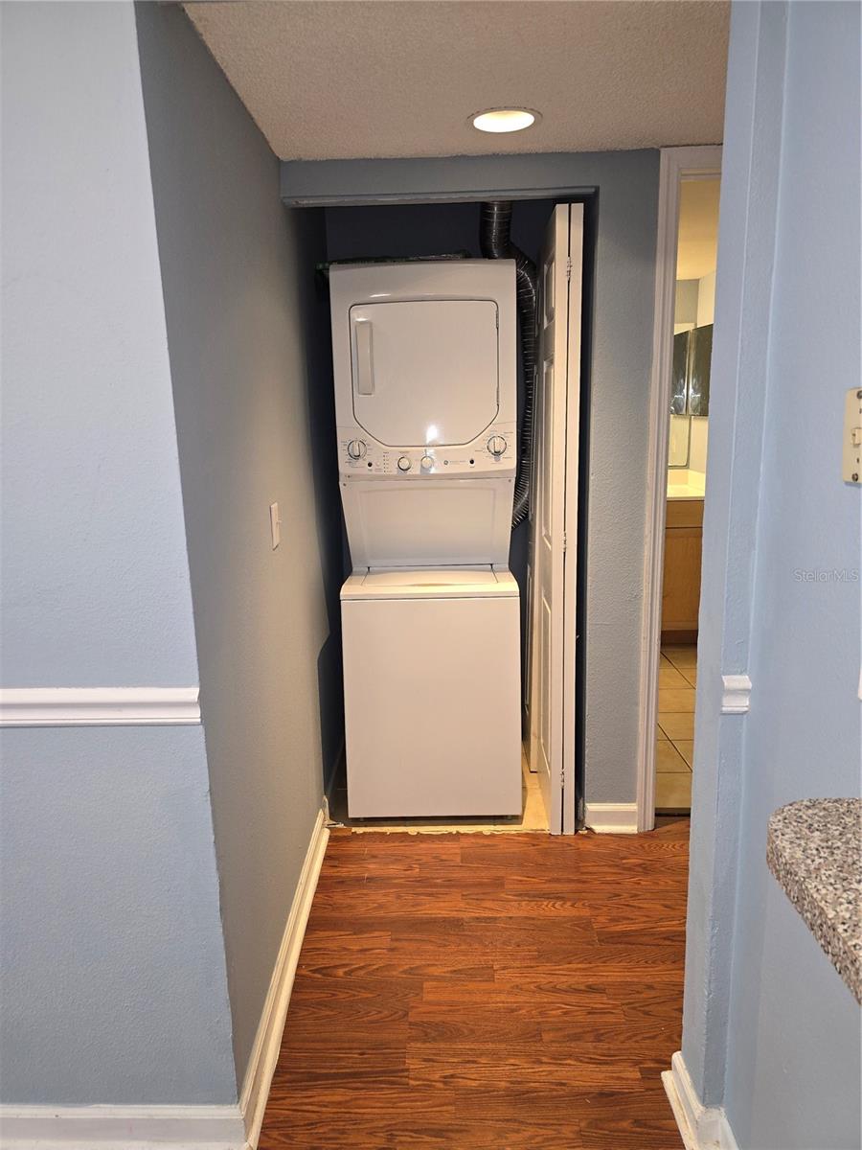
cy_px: 575
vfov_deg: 73.9
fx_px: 764
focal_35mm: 23
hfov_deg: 58.9
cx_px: 431
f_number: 1.7
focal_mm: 6.3
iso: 100
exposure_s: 1/30
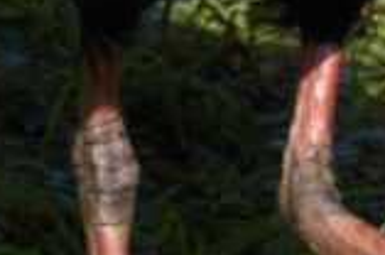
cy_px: -80
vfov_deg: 0.7
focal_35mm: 1960
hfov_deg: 1.1
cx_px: -231
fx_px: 20918
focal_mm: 200
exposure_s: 1/800
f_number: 8
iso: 200
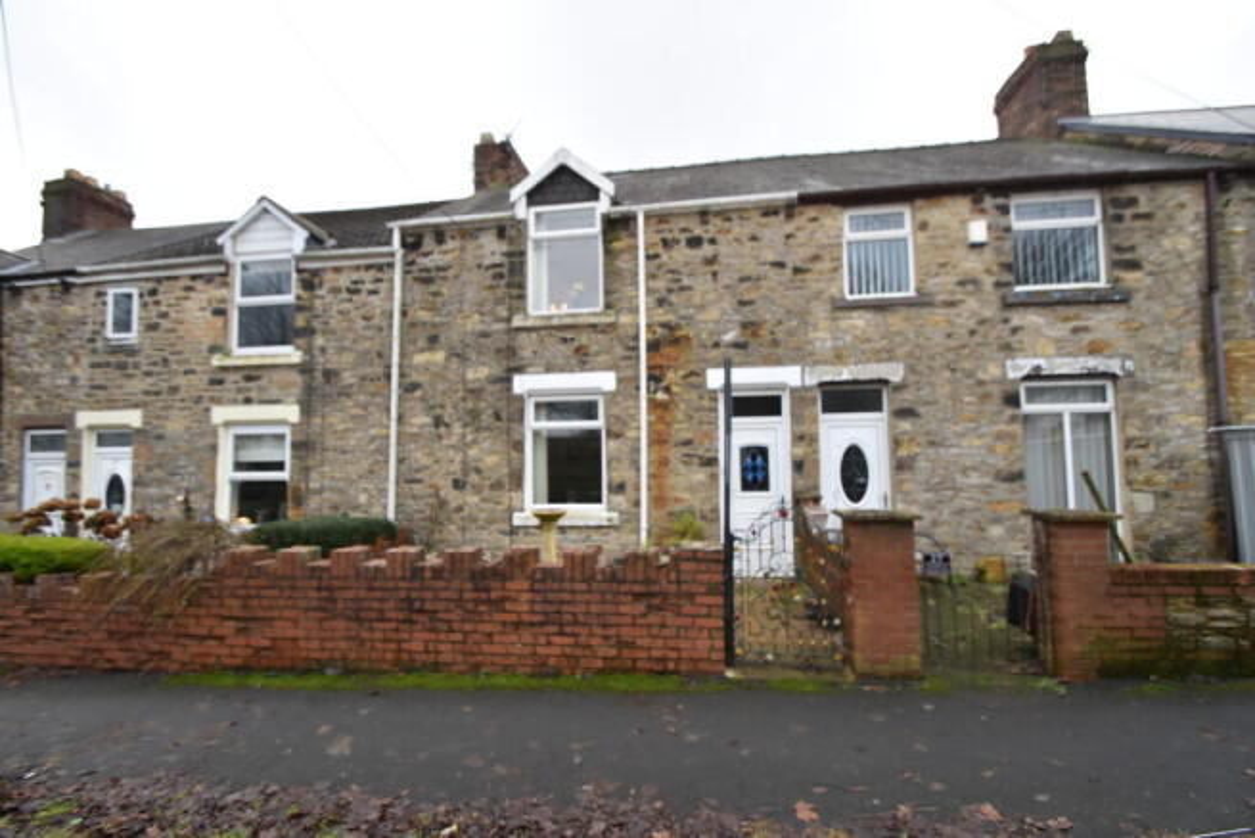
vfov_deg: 77.4
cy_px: 419
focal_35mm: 15
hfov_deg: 100.4
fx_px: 523
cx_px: 628
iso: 450
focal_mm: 10
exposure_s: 1/125
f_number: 5.6
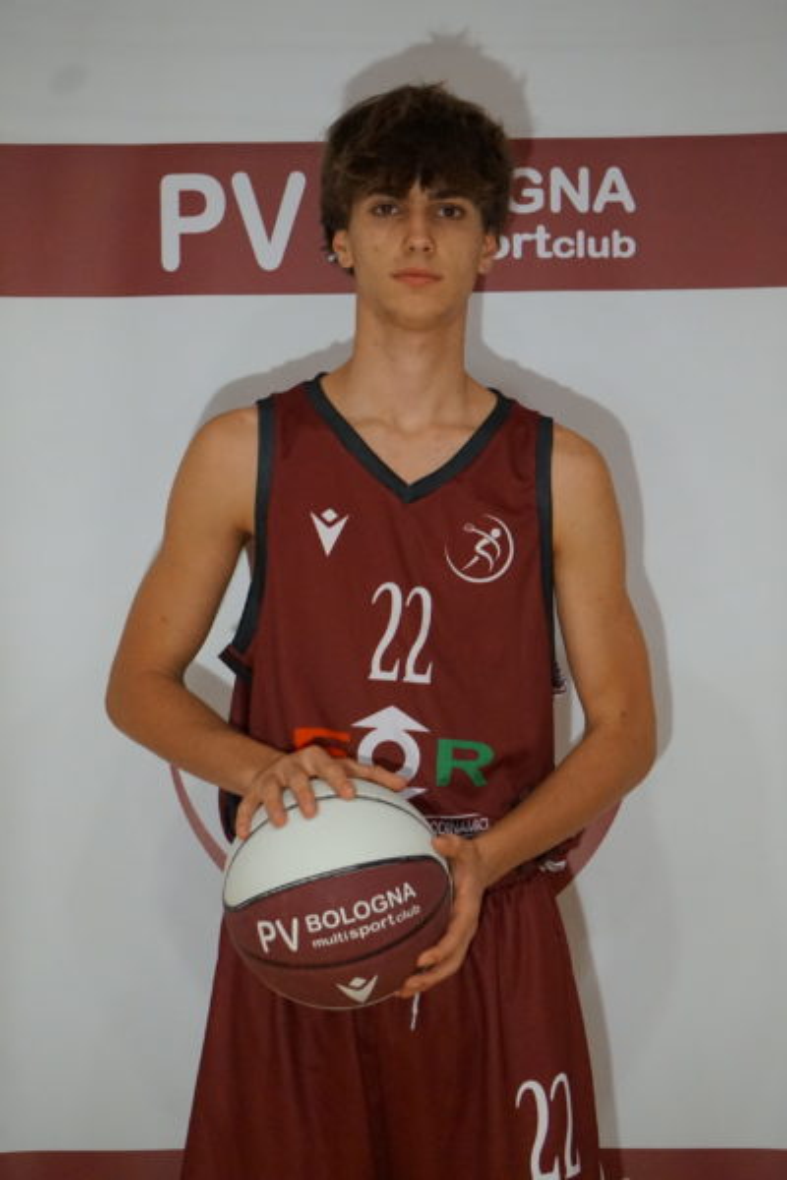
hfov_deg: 16.6
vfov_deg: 24.6
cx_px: 394
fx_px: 2705
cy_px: 590
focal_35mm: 82
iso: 3200
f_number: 4.5
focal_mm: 55
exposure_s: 1/80
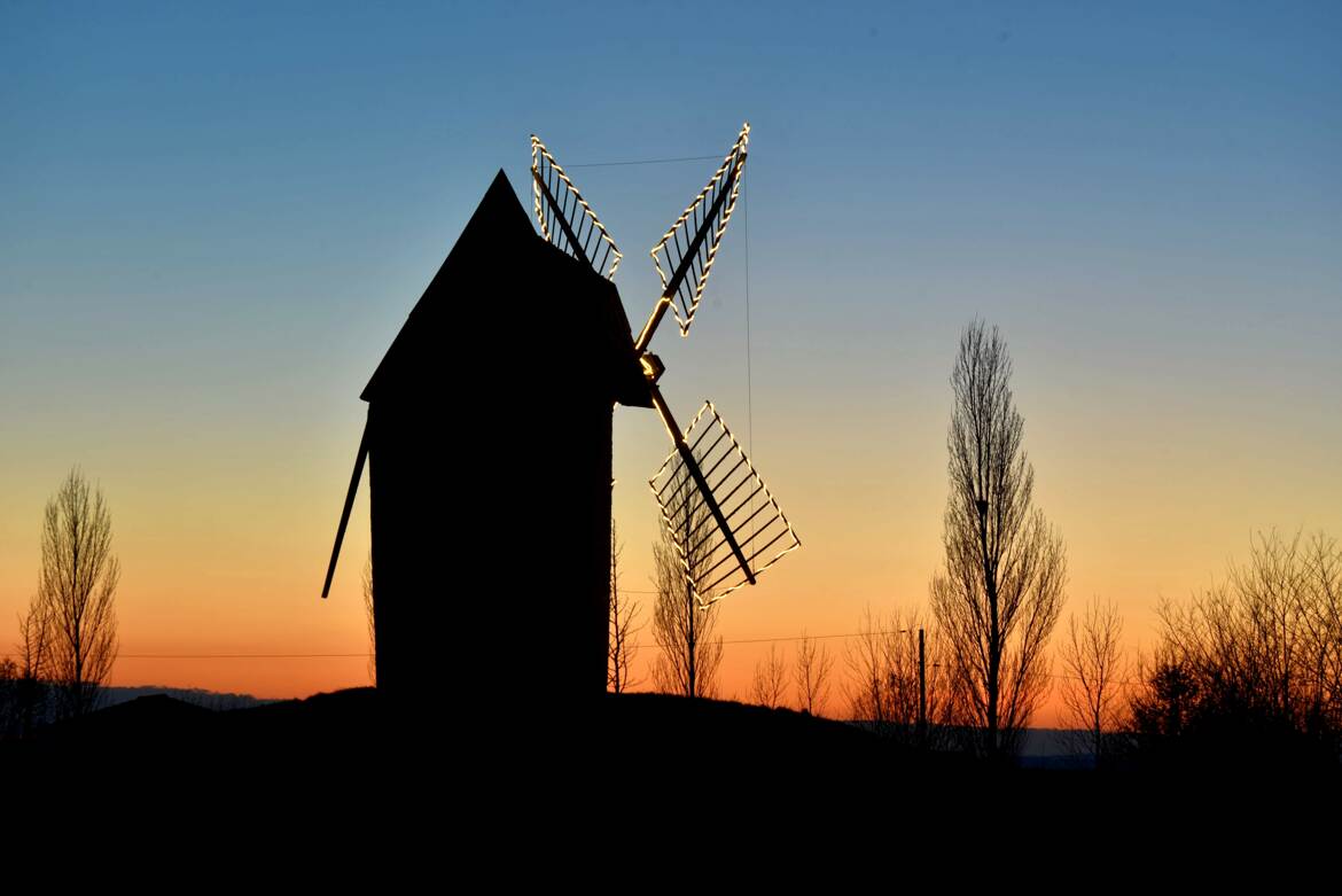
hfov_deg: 15.2
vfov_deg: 10.2
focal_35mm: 135
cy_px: 448
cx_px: 671
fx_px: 5034
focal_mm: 135
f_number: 11
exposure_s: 1/1.3
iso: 100
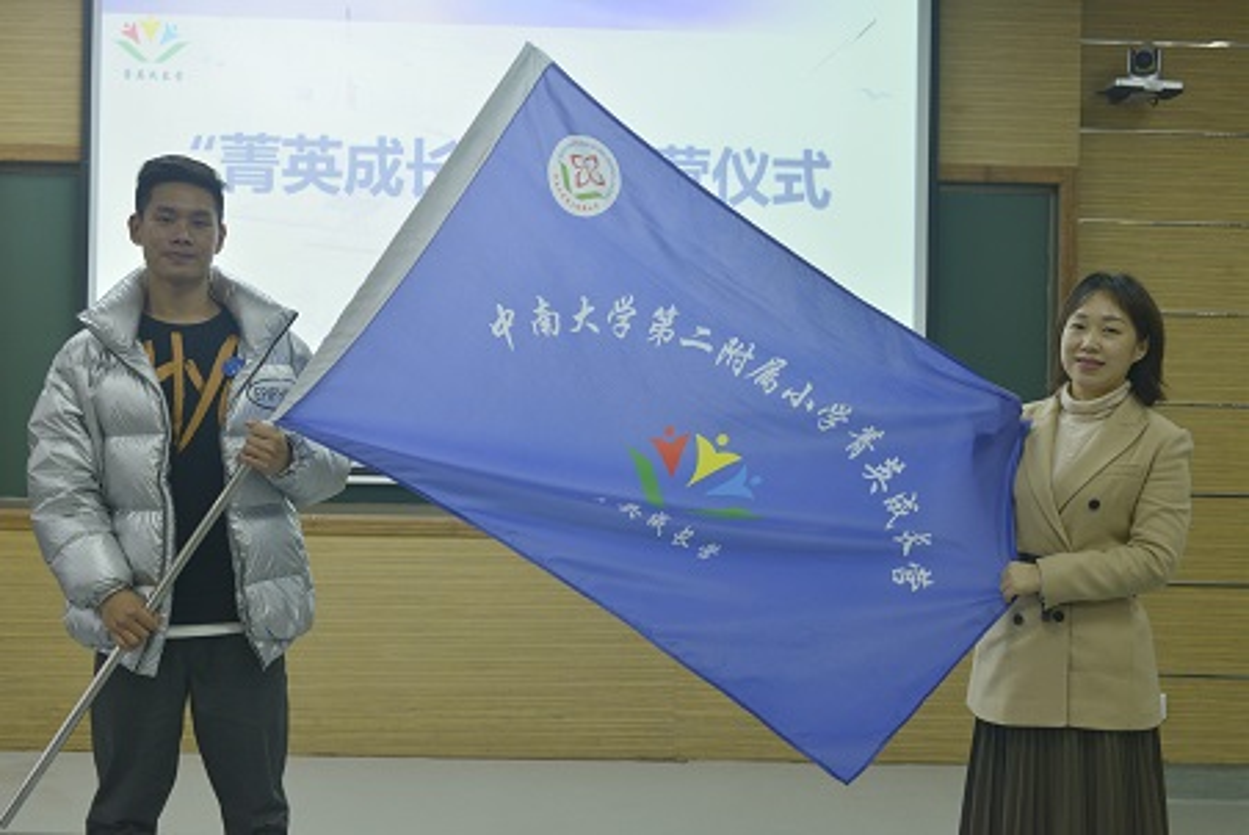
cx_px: 624
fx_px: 1736
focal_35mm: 50
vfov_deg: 27.0
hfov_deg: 39.6
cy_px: 418
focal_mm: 50
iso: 1000
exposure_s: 1/80
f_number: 4.5
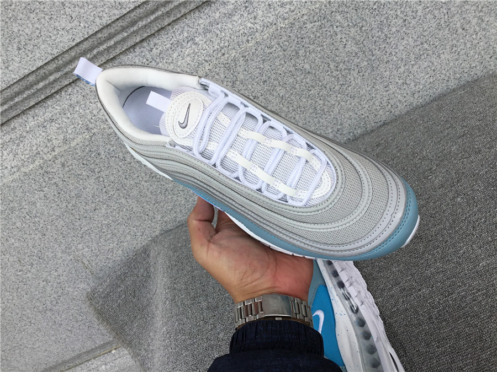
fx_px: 445
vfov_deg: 45.4
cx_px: 248
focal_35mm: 31
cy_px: 186
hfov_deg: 58.4
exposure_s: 1/448
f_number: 2.4
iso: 25
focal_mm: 3.3
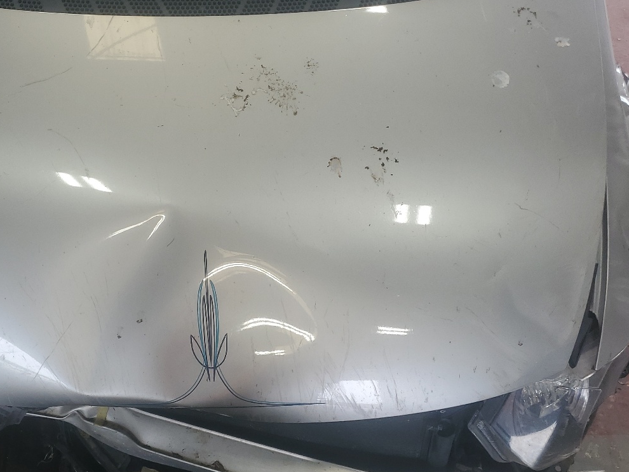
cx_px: 196
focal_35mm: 42
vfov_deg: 34.3
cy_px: 256
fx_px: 763
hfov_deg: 44.0
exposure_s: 1/152
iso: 50
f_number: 1.5
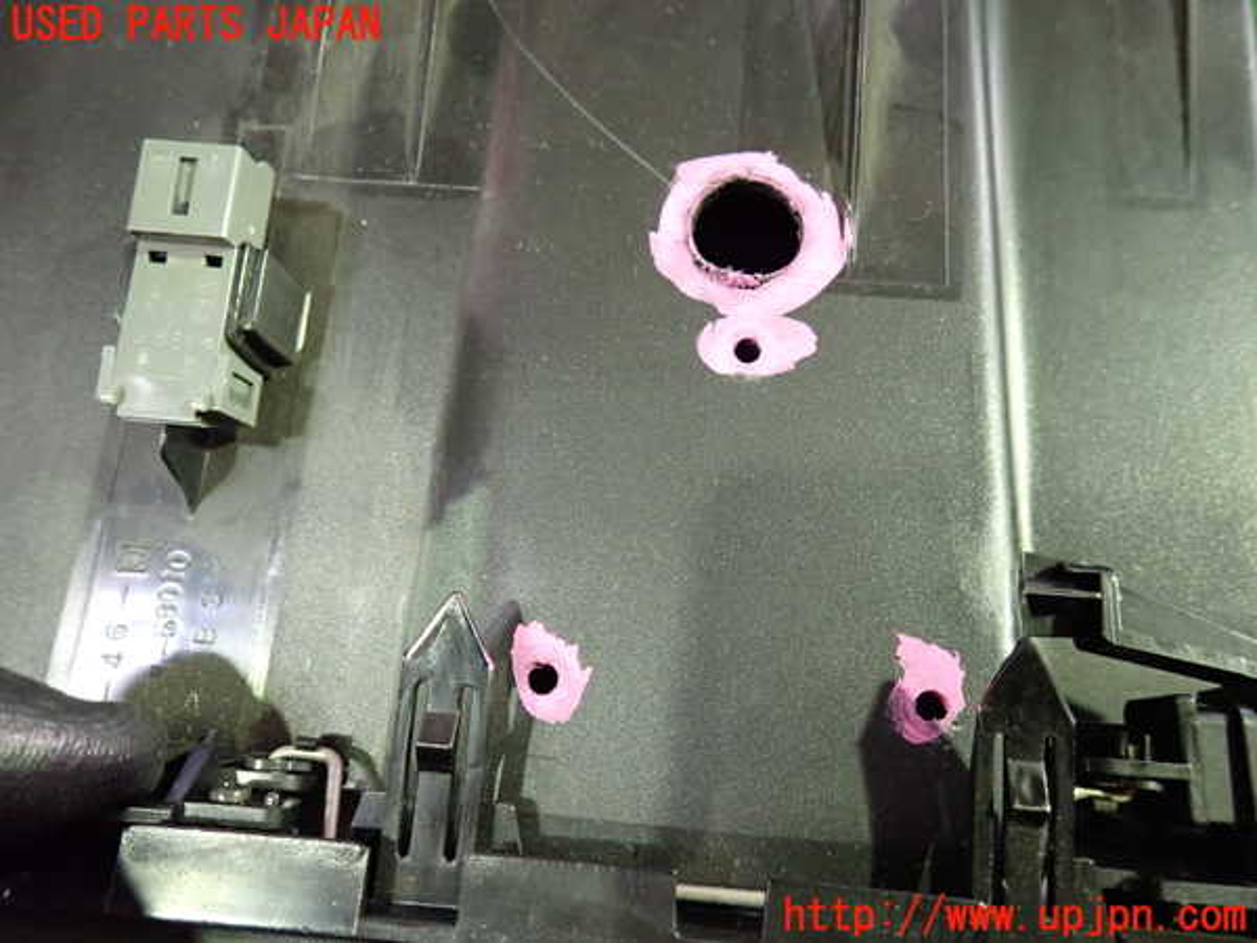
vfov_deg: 54.9
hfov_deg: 69.4
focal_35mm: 25
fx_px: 908
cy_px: 472
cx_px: 628
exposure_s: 1/30
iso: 800
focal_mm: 4.5
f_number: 2
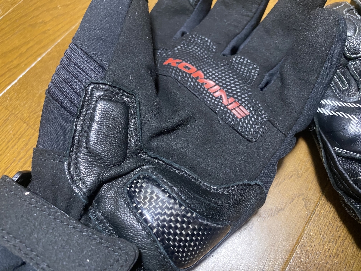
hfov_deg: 67.3
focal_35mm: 26
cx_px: 180
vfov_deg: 53.1
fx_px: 271
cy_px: 136
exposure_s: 1/30
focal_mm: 4.25
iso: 640
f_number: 1.8
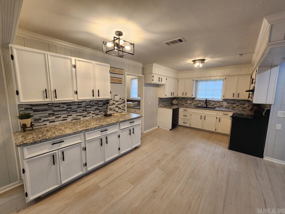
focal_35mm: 13
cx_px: 142
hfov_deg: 106.2
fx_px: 107
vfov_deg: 89.9
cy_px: 107
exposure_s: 1/60
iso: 125
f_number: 2.2
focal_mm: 2.2
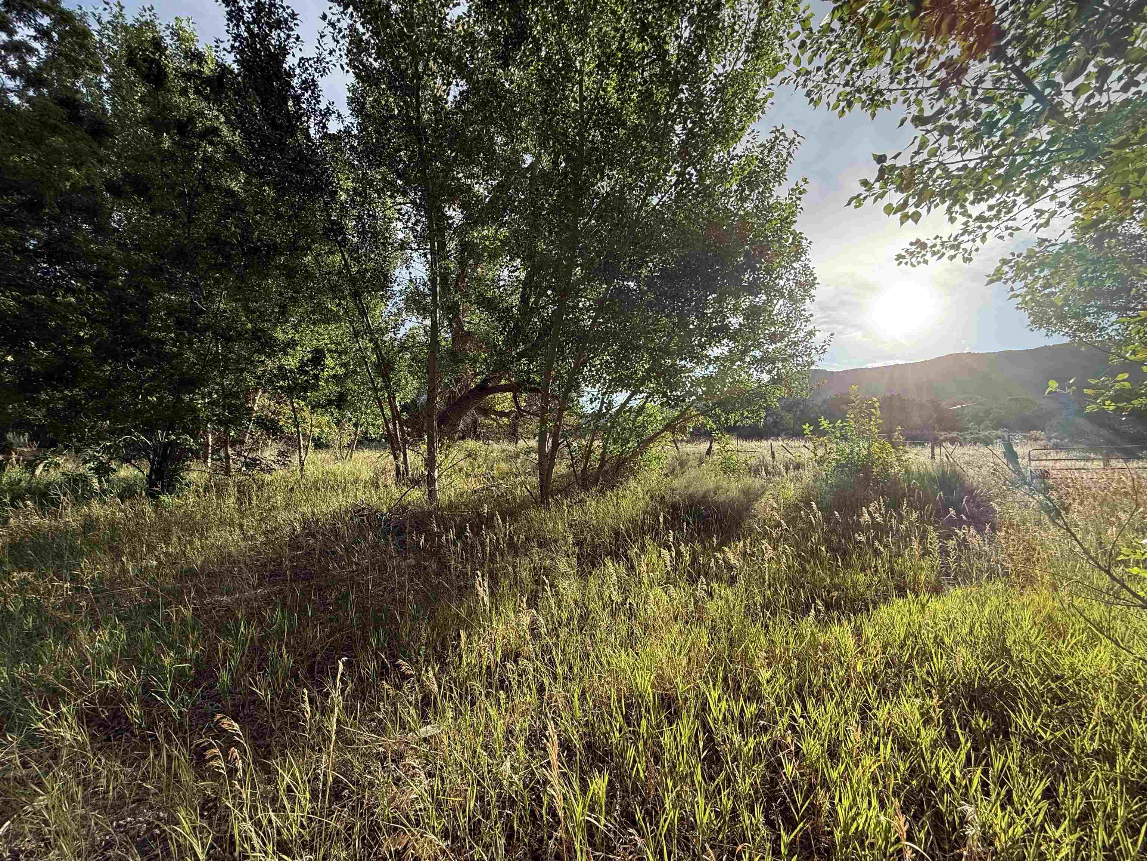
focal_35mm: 14
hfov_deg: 102.1
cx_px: 574
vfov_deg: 85.7
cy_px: 430
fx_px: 464
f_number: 2.2
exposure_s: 1/1001
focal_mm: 2.22
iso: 64
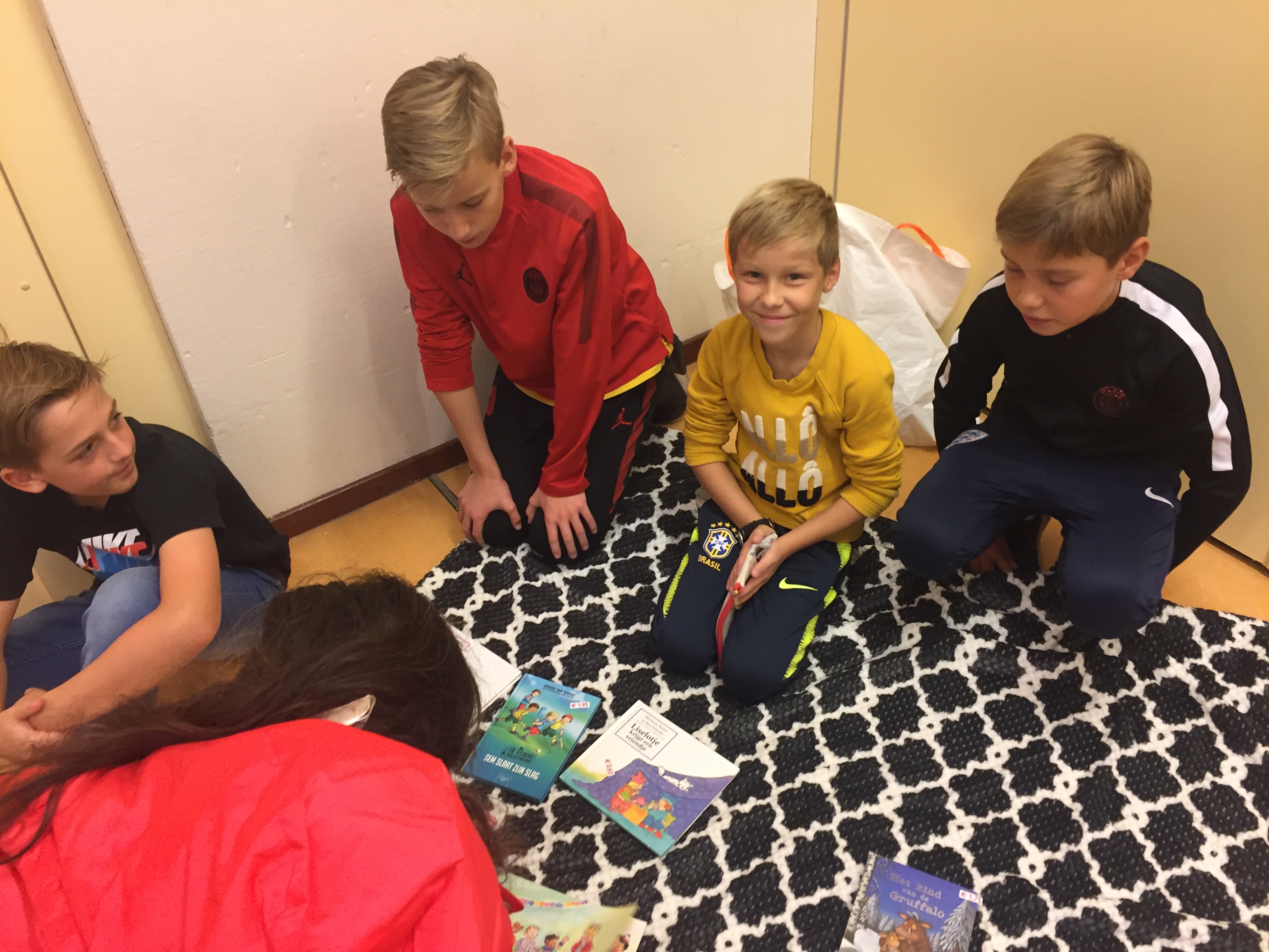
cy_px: 476
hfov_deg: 61.7
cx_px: 634
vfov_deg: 48.2
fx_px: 1063
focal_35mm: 29
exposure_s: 1/33
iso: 160
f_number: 2.2
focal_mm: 4.15
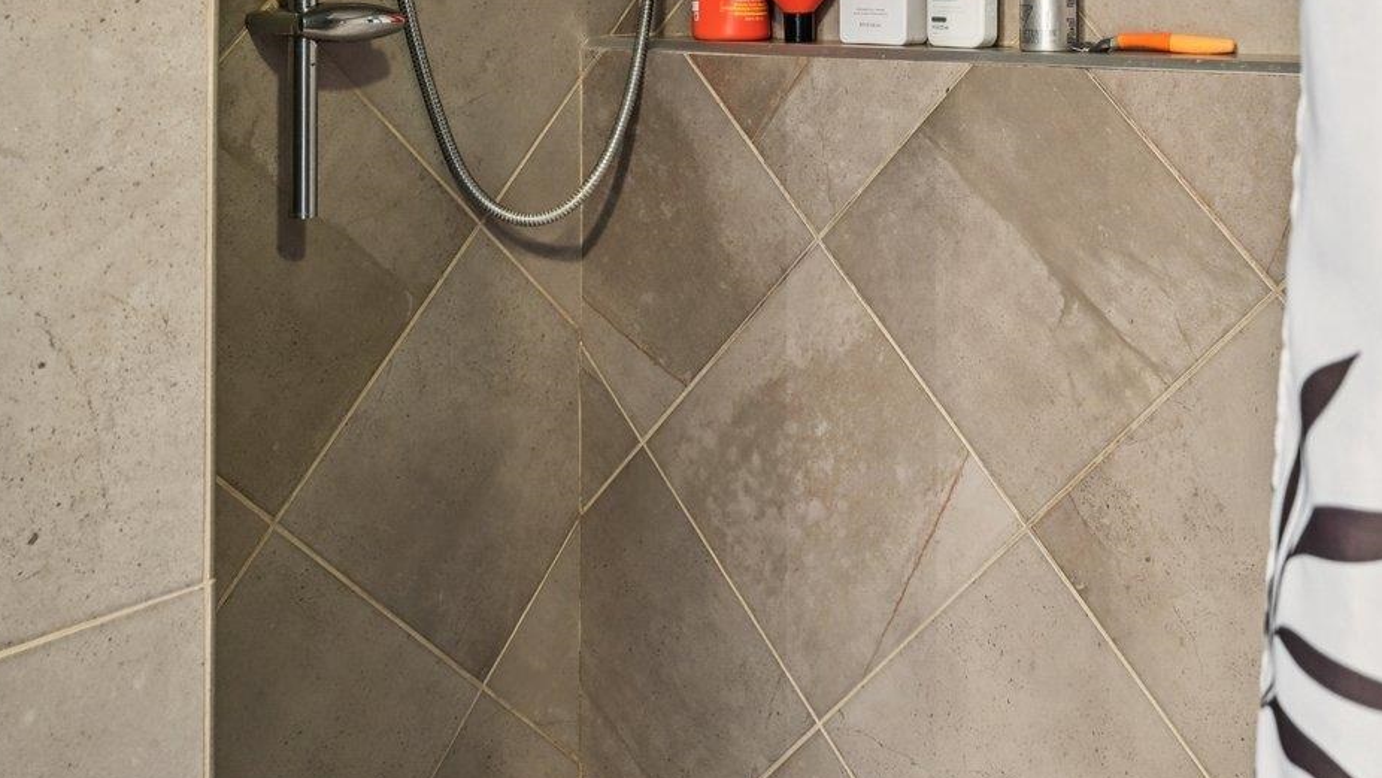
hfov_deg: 45.6
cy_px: -47
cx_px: 934
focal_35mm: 44
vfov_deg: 25.4
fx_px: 1612
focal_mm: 19
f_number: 8
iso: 400
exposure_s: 1.3
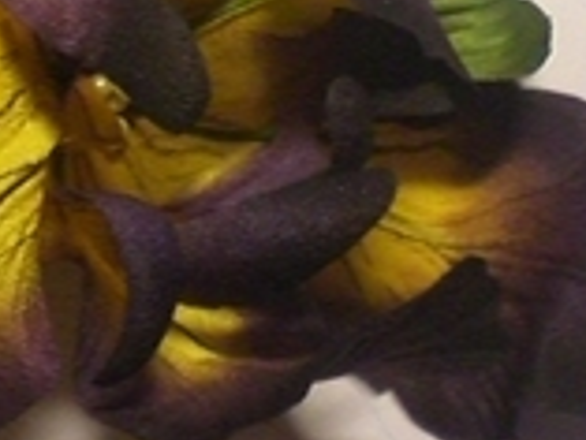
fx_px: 1847
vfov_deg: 13.5
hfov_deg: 17.8
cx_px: 93
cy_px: 30
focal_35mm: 109
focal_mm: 6.3
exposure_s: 1/100
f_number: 3.1
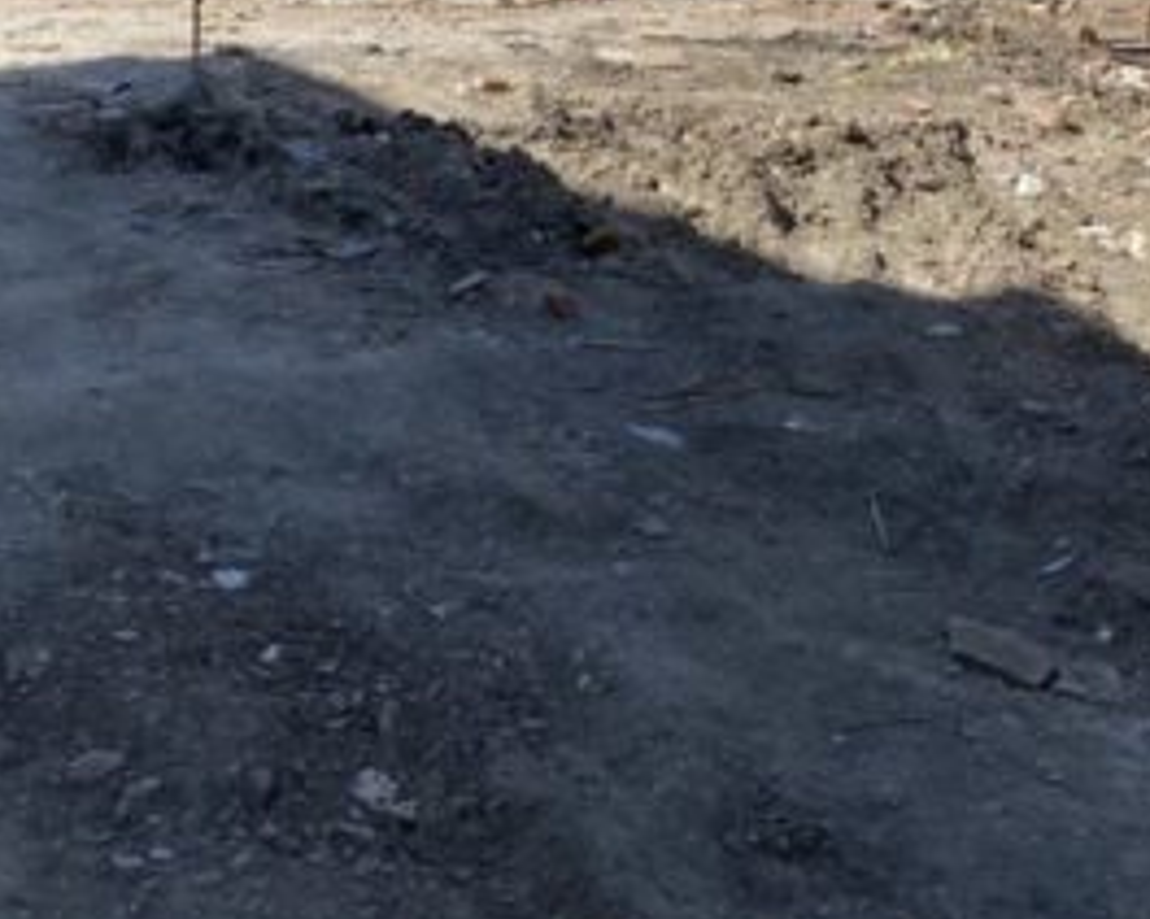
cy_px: -183
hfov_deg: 28.3
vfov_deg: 21.2
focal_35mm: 67
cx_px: 601
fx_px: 2280
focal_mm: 4.25
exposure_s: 1/2463
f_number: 1.8
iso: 32
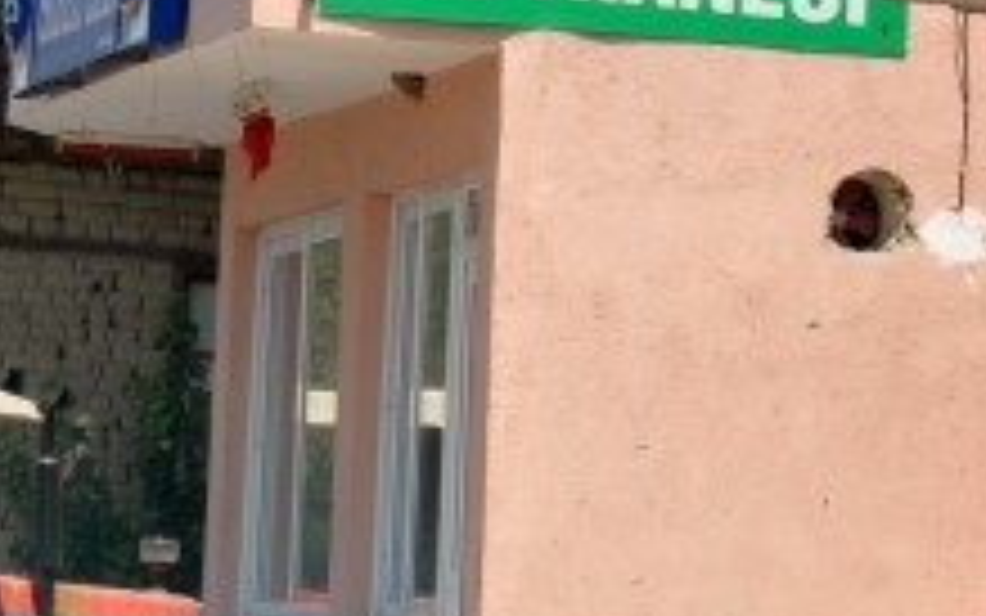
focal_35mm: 398
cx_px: -167
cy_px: -7
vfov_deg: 3.3
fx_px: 10686
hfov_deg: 5.3
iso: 200
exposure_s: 1/320
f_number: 9
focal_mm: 85
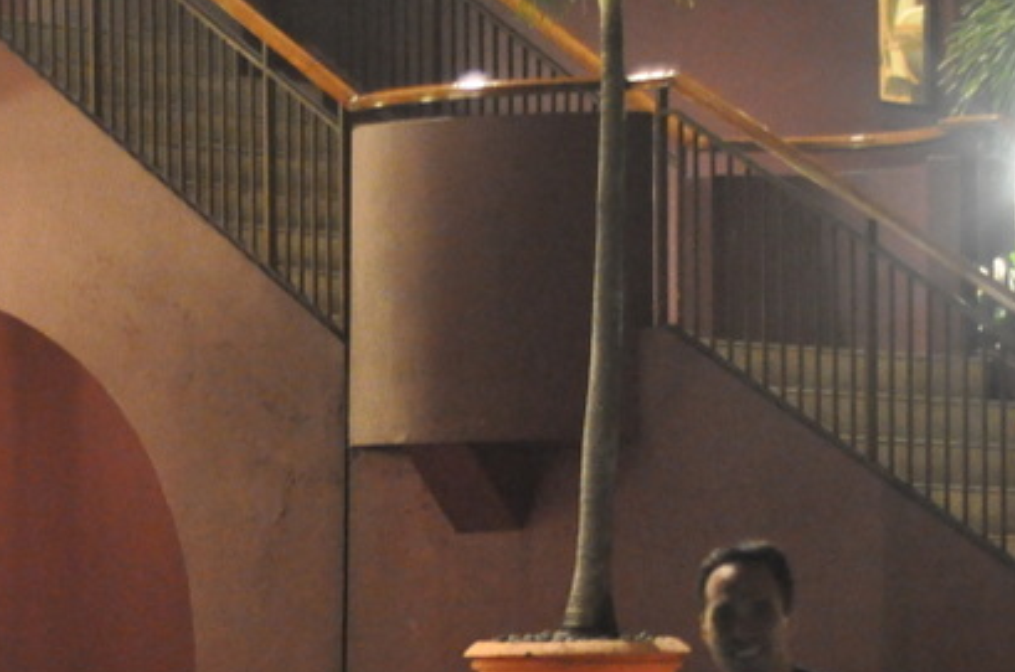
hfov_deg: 10.9
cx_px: 127
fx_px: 5290
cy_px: 598
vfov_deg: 7.3
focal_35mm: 188
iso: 3200
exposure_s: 1/25
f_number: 2.5
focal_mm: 50
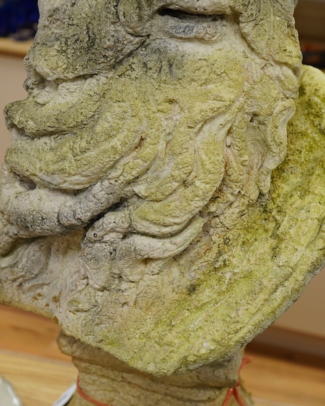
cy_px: 204
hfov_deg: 23.8
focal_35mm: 64
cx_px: 168
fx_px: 770
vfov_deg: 29.6
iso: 1250
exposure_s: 1/125
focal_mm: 30
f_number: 9
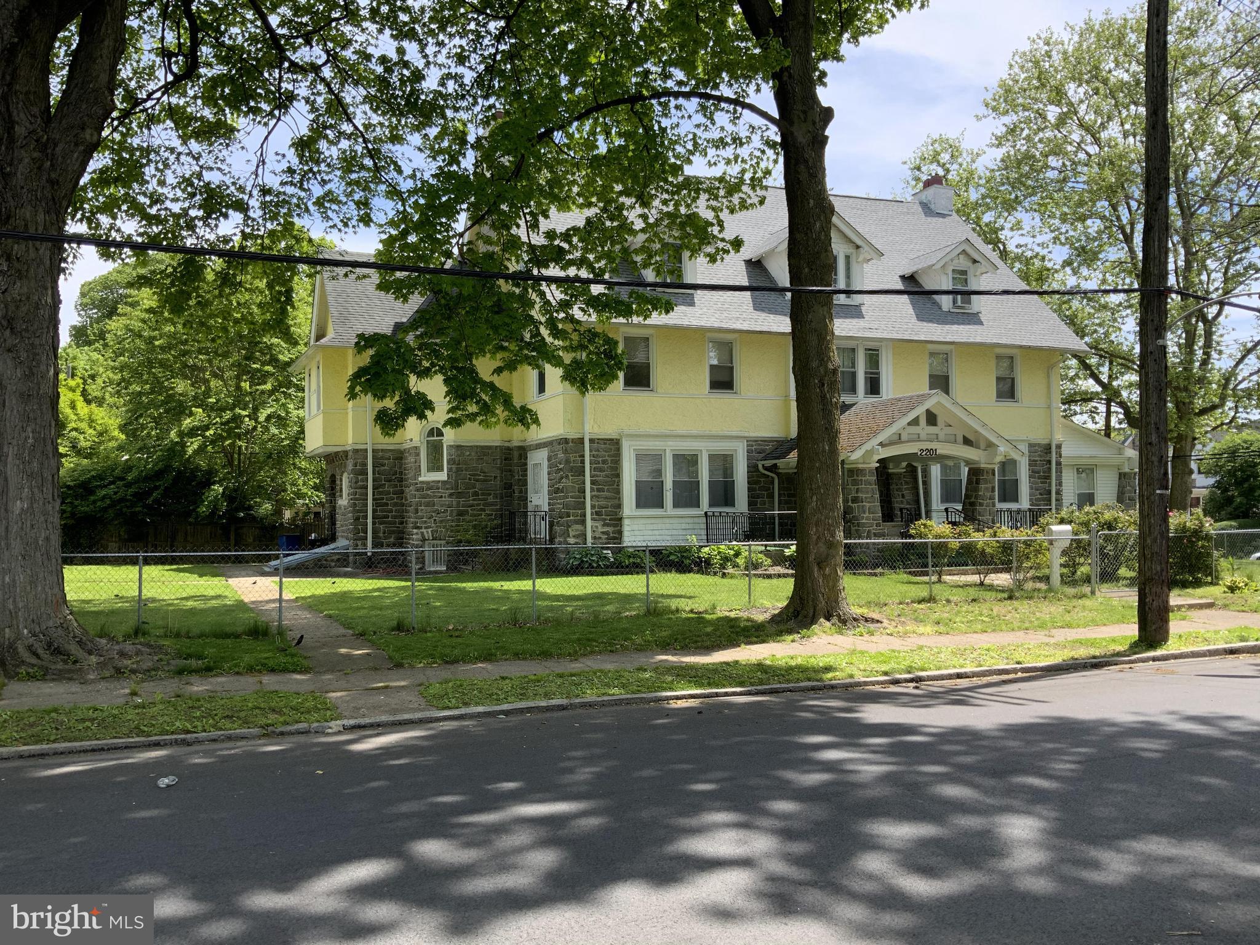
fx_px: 1056
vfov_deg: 48.2
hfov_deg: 61.7
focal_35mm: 29
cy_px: 472
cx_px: 630
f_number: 1.8
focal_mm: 3
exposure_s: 1/674
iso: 16
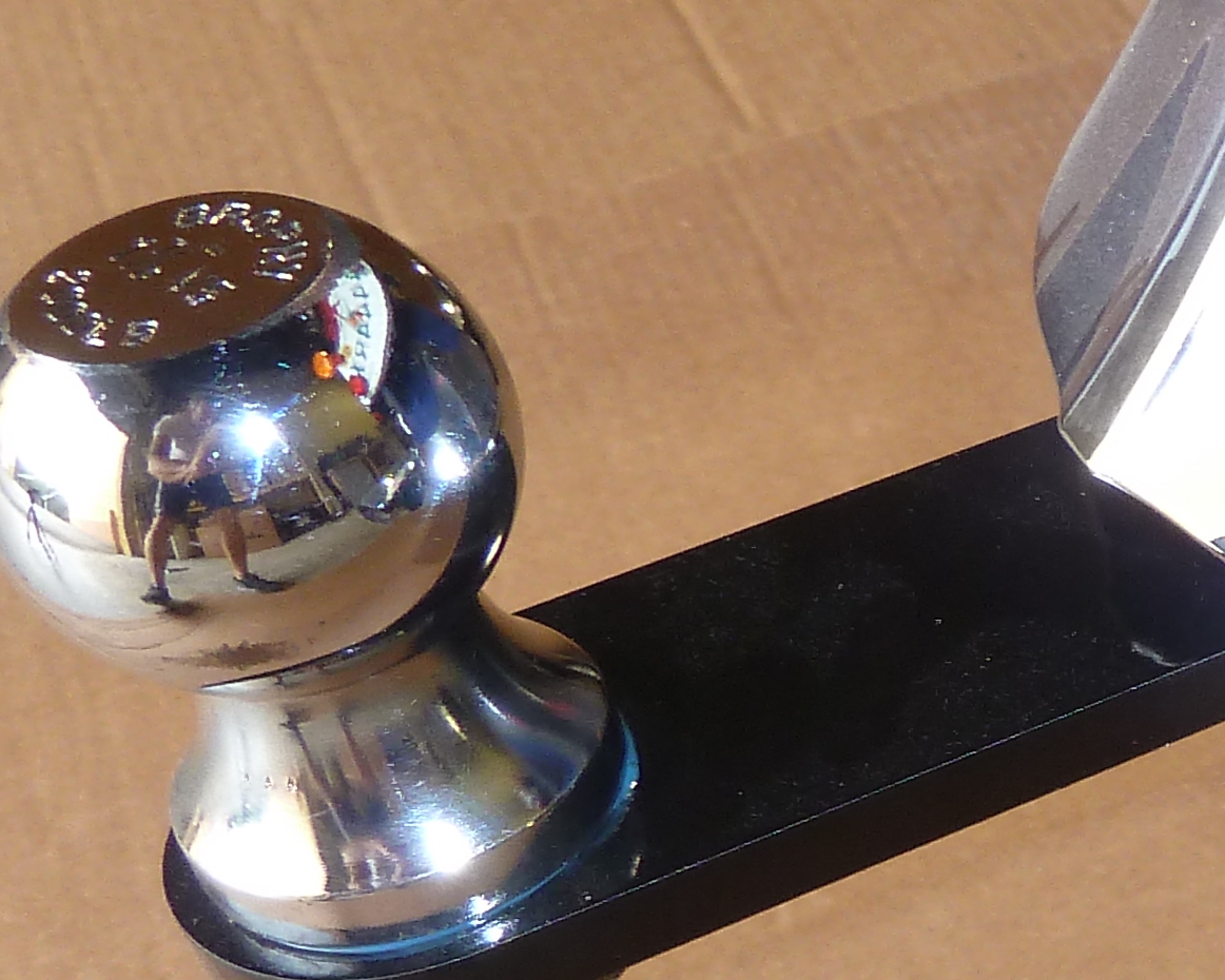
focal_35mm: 84
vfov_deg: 18.2
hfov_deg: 19.1
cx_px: 1979
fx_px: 3046
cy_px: 727
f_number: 3.3
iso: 100
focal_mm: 4.1
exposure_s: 1/30
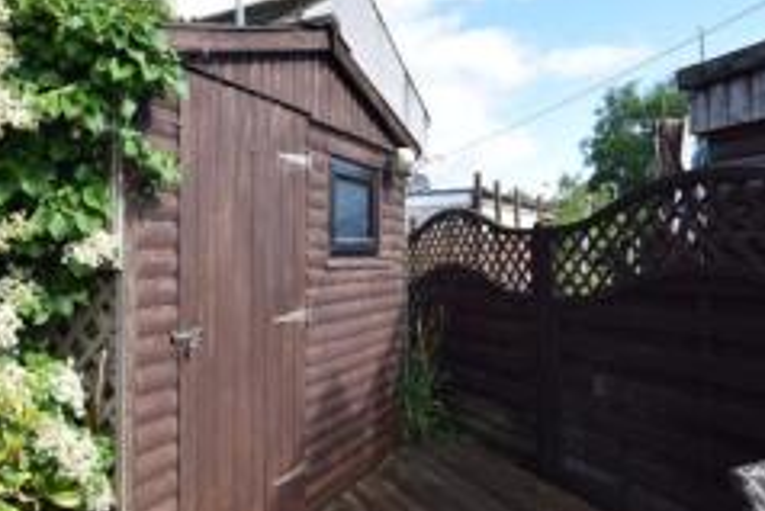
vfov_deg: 43.7
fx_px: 638
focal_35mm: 30
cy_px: 249
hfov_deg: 60.8
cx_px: 273
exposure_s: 1/160
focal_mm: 10
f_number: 6.3
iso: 100
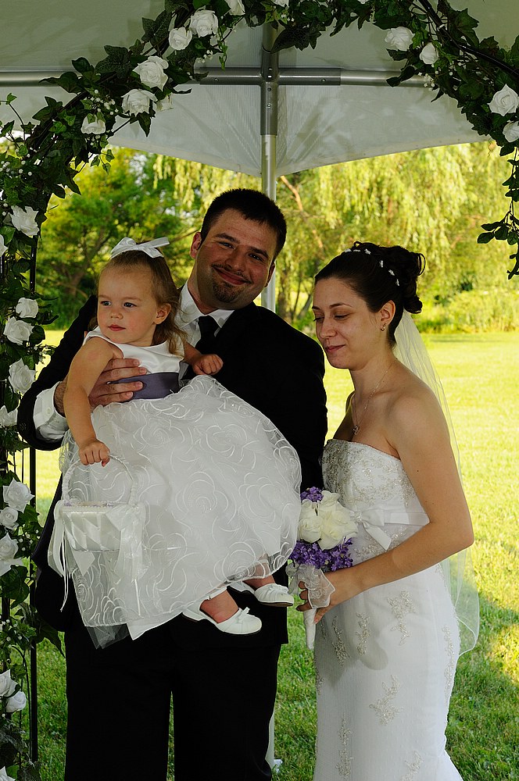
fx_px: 1691
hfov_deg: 17.4
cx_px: 260
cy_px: 390
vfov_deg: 26.0
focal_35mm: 78
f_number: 7.1
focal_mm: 52
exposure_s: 1/200
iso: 400
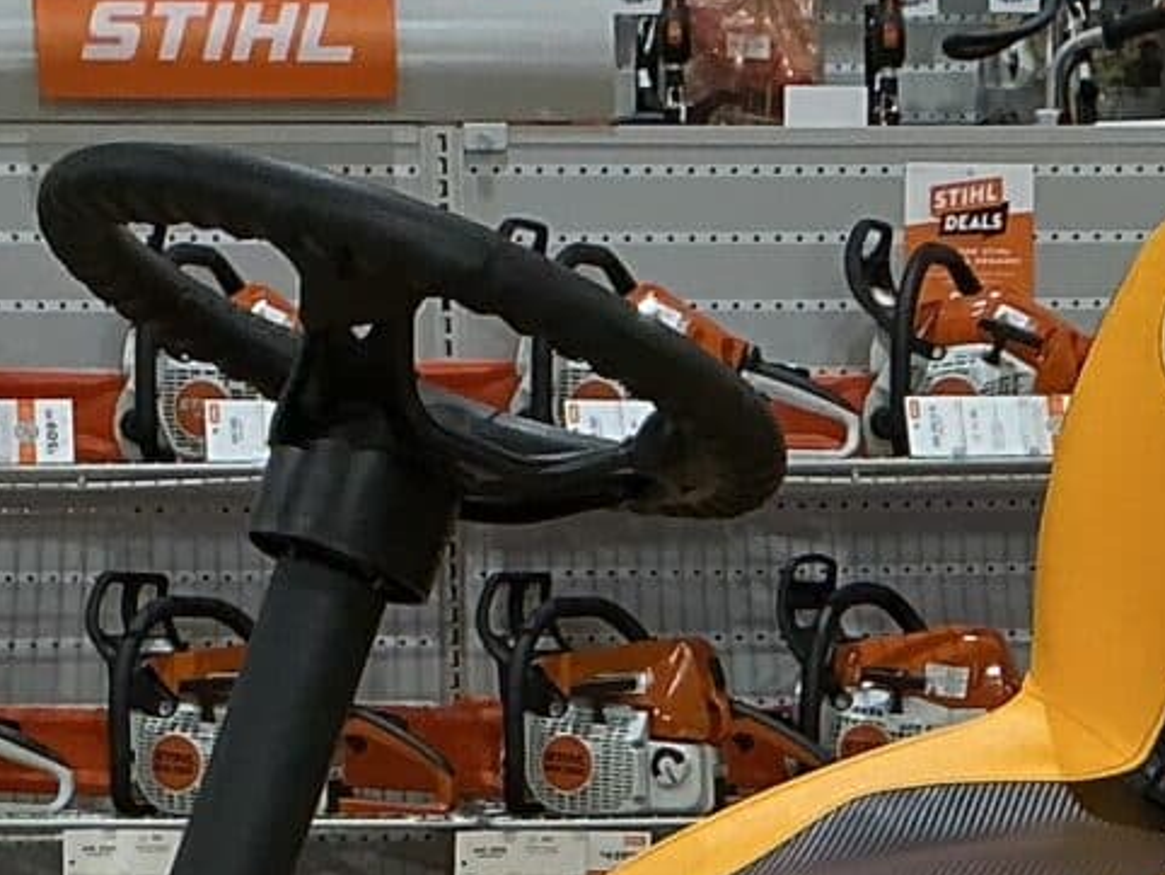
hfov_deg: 12.8
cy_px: 1518
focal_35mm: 154
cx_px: 793
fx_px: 5185
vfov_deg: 9.2
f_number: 1.8
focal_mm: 3
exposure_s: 1/60
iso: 80
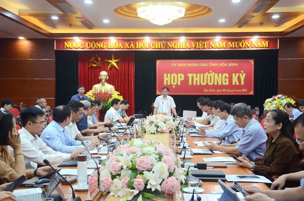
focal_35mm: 48
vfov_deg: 27.9
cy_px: 100
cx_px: 152
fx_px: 404
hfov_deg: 41.2
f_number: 5.6
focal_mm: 32
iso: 1000
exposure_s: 1/125
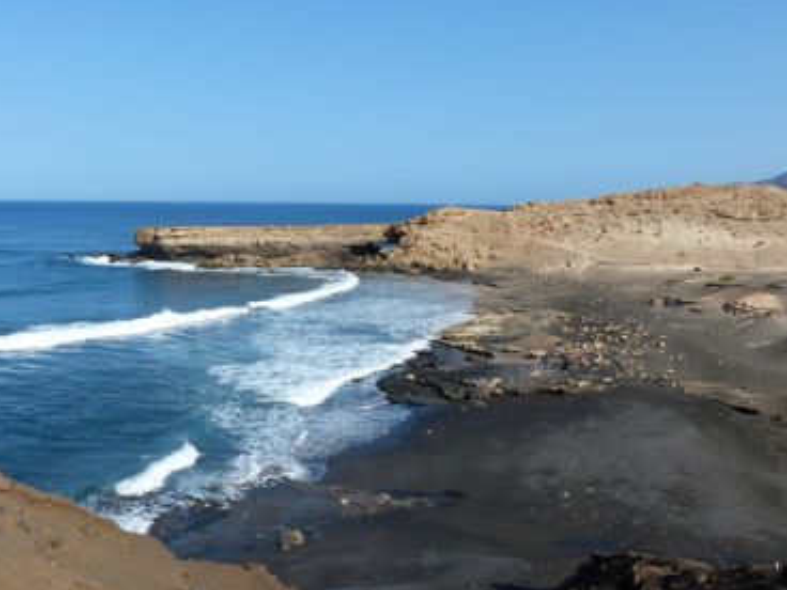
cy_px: 326
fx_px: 773
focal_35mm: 34
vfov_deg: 41.7
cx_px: 312
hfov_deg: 53.6
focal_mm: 4.5
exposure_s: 1/1000
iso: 100
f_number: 4
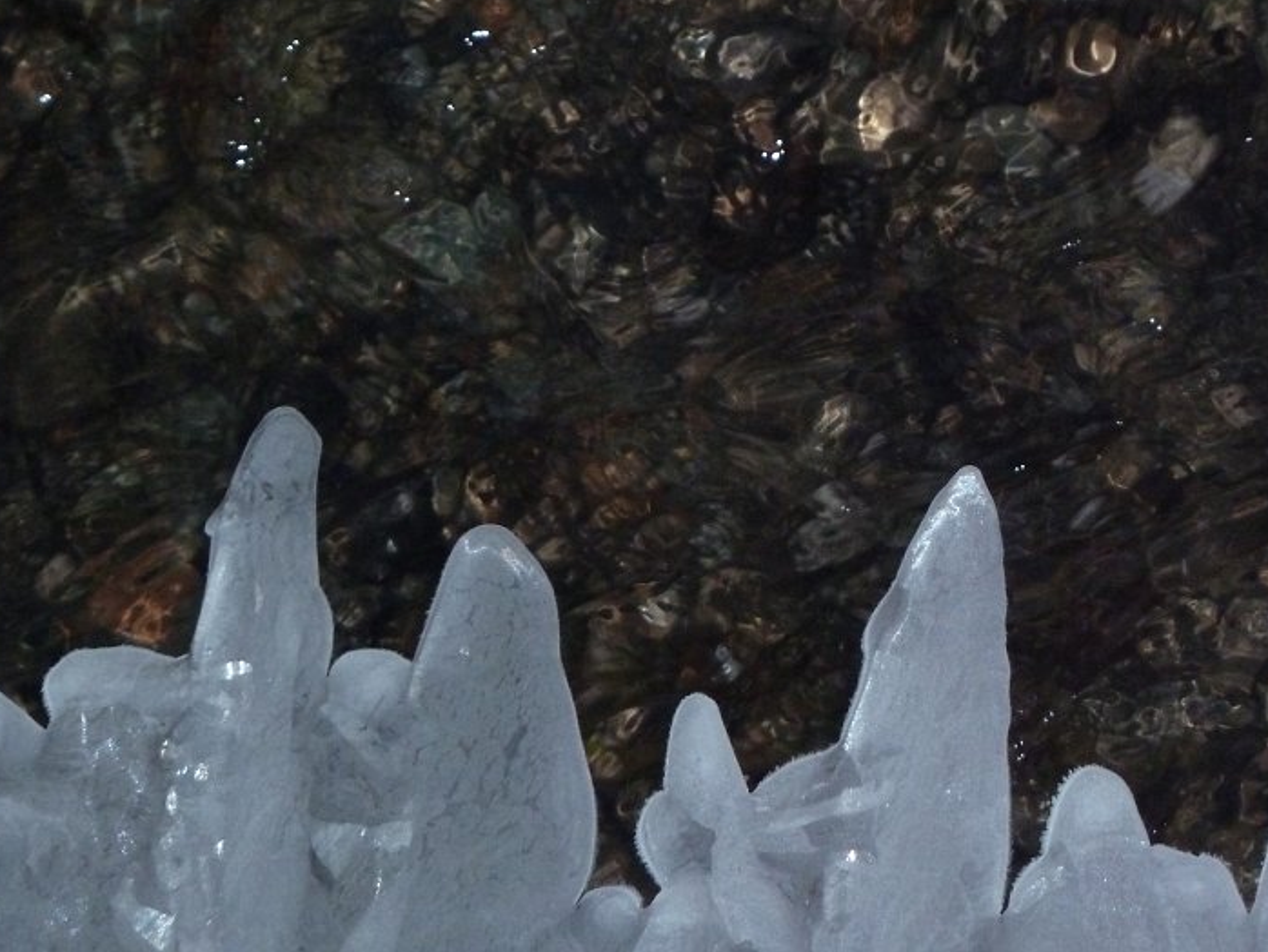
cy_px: 547
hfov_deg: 6.0
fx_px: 12092
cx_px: 877
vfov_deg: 4.5
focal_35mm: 330
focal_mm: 37
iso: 400
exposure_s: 1/200
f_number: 4.6
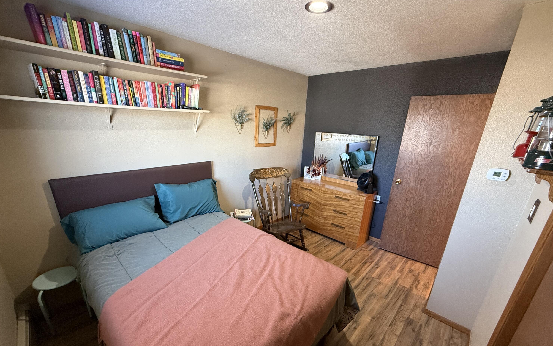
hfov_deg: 101.5
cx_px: 274
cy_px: 202
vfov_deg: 74.2
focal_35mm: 15
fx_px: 226
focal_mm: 2.22
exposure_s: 1/60
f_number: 2.2
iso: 500
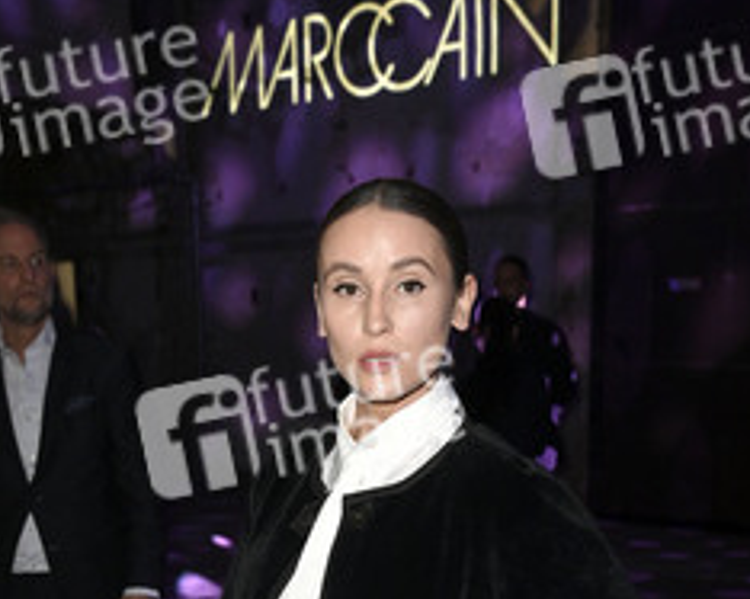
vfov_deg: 24.0
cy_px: 583
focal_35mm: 61
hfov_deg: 31.0
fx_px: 1353
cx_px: 394
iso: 2000
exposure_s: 1/60
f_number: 6.3
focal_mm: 38
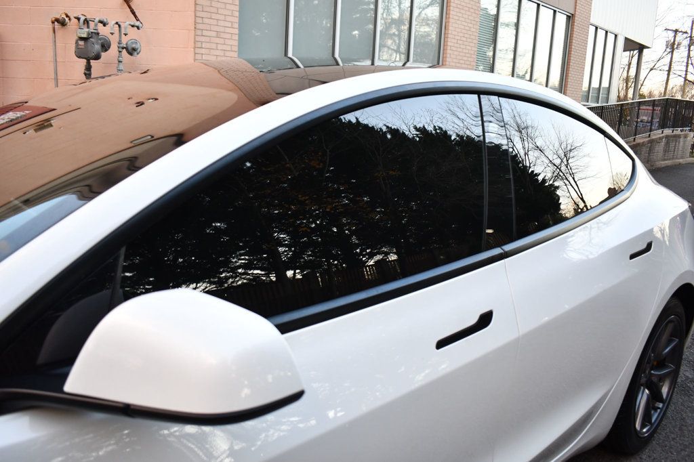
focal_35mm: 30
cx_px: 347
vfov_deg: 43.6
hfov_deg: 61.9
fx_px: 578
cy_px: 231
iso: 800
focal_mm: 20
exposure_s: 1/200
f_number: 3.5
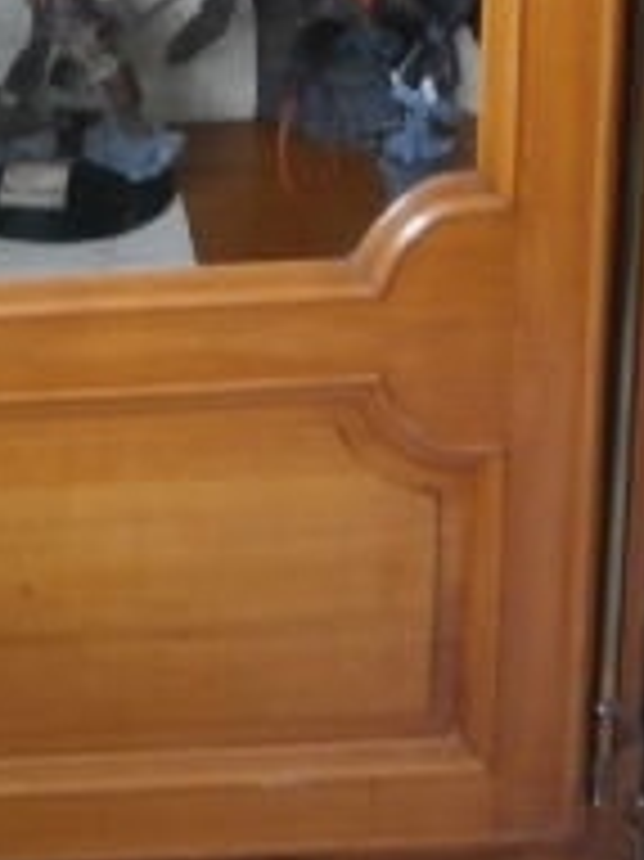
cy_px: -203
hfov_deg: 16.4
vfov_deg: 20.8
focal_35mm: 87
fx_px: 2160
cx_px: -99
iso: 200
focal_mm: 4.7
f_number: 2.8
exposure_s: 1/15
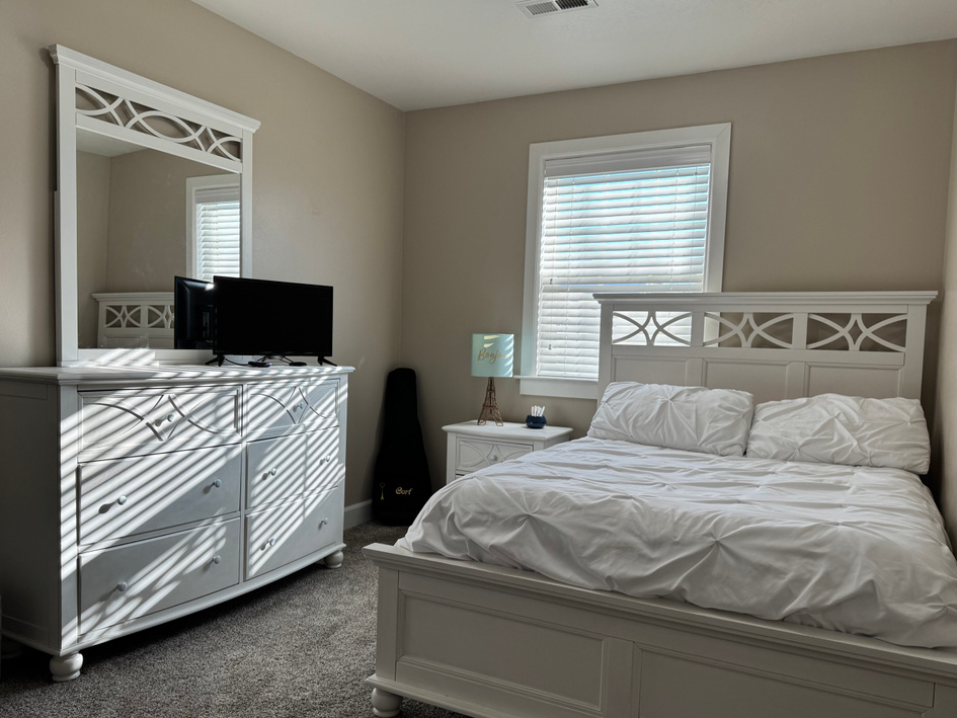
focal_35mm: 26
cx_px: 479
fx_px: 719
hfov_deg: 67.3
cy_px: 385
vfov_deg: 53.0
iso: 64
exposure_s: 1/237
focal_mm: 6.76
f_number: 1.78
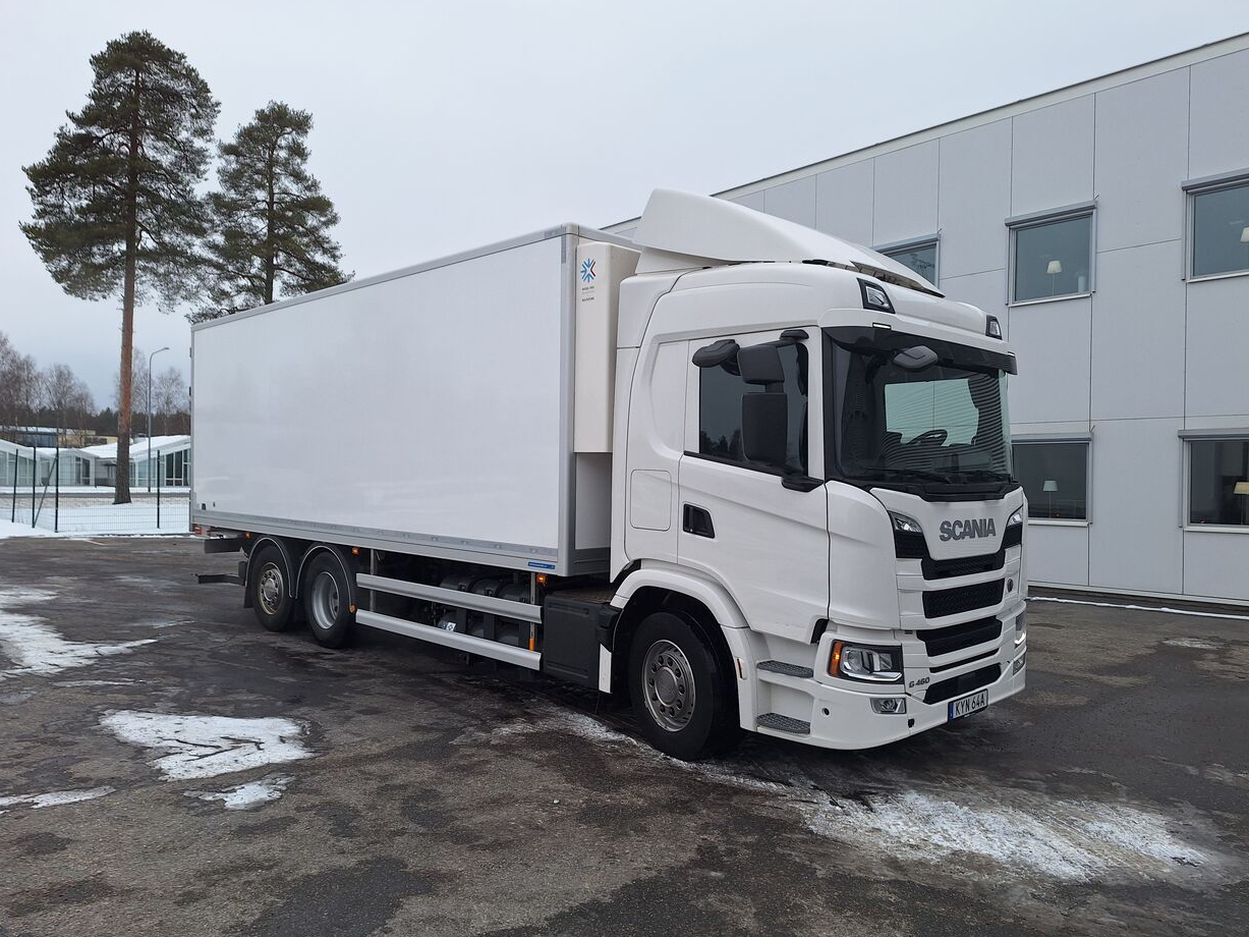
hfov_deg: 71.6
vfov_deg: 56.8
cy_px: 484
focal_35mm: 24
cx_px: 637
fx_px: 866
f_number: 1.8
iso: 40
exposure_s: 1/824
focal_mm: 5.54
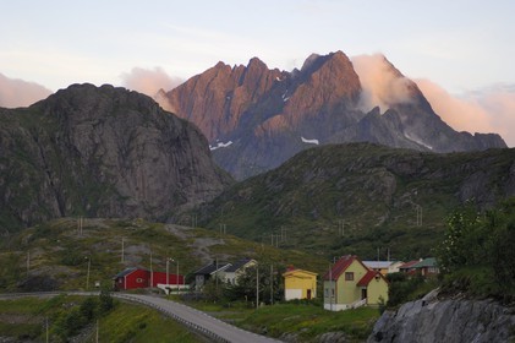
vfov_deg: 17.5
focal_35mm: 78
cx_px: 258
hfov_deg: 26.0
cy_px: 172
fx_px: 1115
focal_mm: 52
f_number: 2.8
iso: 100
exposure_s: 1/100
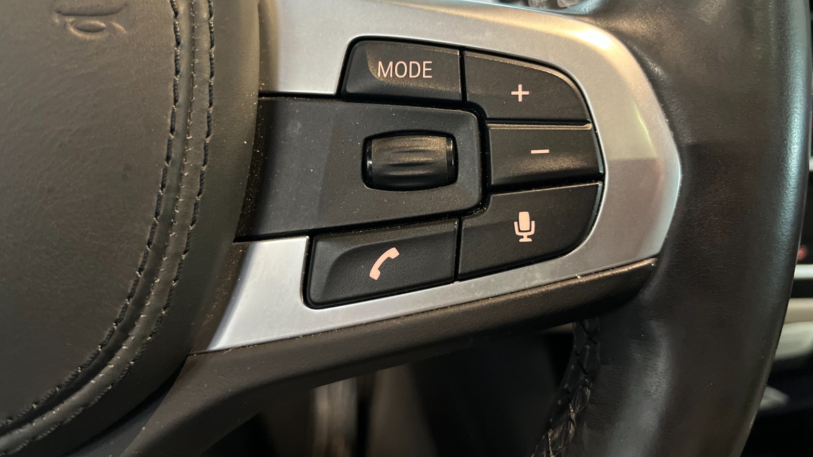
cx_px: 401
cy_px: 159
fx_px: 625
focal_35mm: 29
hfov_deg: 66.1
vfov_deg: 39.8
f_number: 1.6
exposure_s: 1/39
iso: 640
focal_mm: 5.1
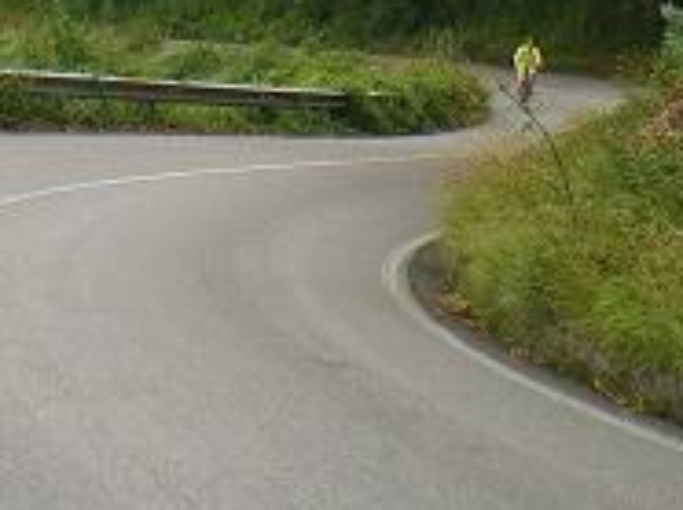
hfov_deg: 18.2
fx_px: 2128
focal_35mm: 108
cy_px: -198
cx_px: 206
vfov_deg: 13.1
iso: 64
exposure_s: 1/200
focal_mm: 6.3
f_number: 4.6
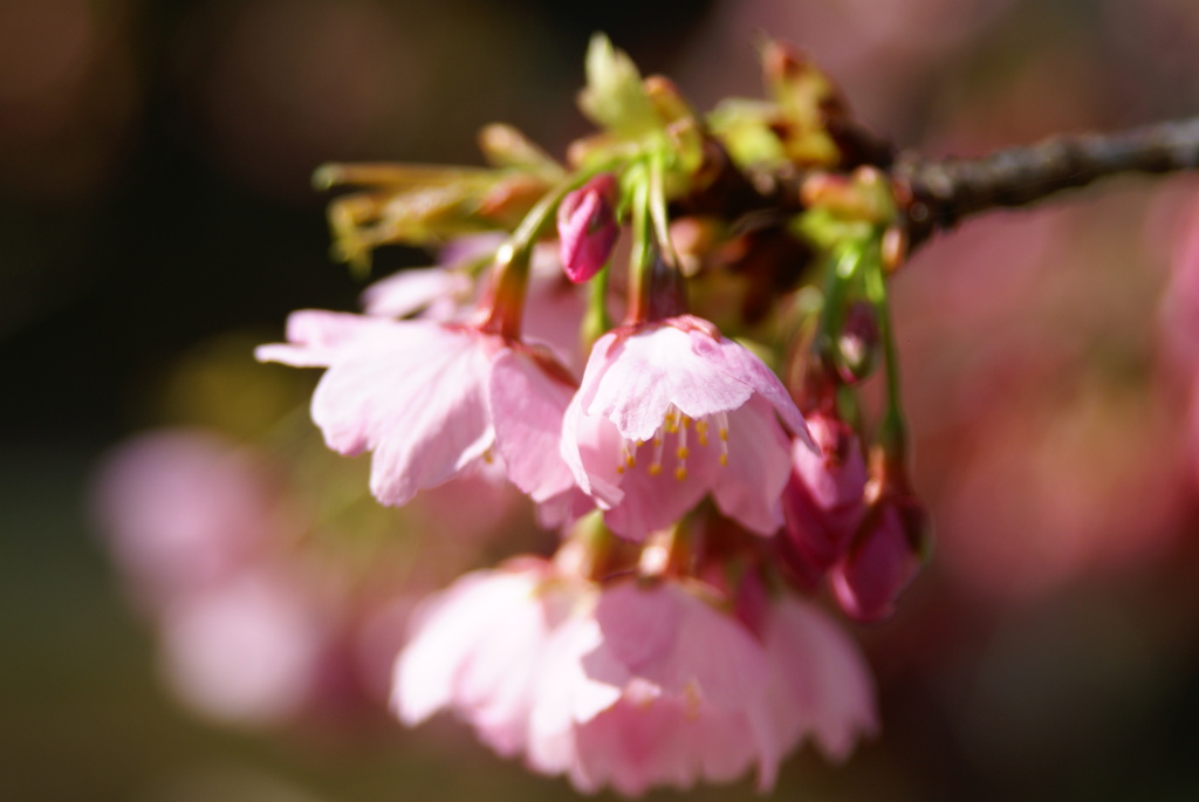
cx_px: 600
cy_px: 401
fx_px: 10001
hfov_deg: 6.9
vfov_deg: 4.6
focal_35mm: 300
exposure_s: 1/400
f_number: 5.6
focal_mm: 200
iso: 100
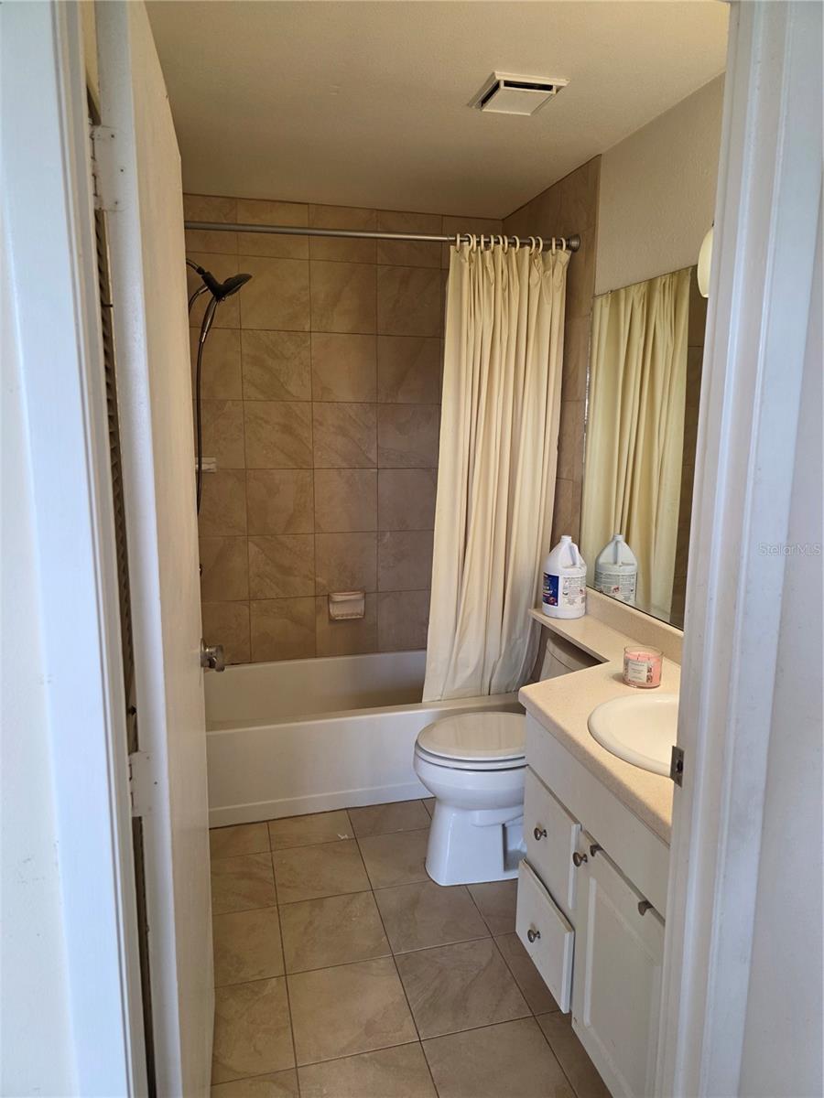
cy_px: 549
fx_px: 730
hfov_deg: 58.9
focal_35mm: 23
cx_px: 412
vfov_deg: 73.9
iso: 160
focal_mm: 6.3
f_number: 1.7
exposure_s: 1/120
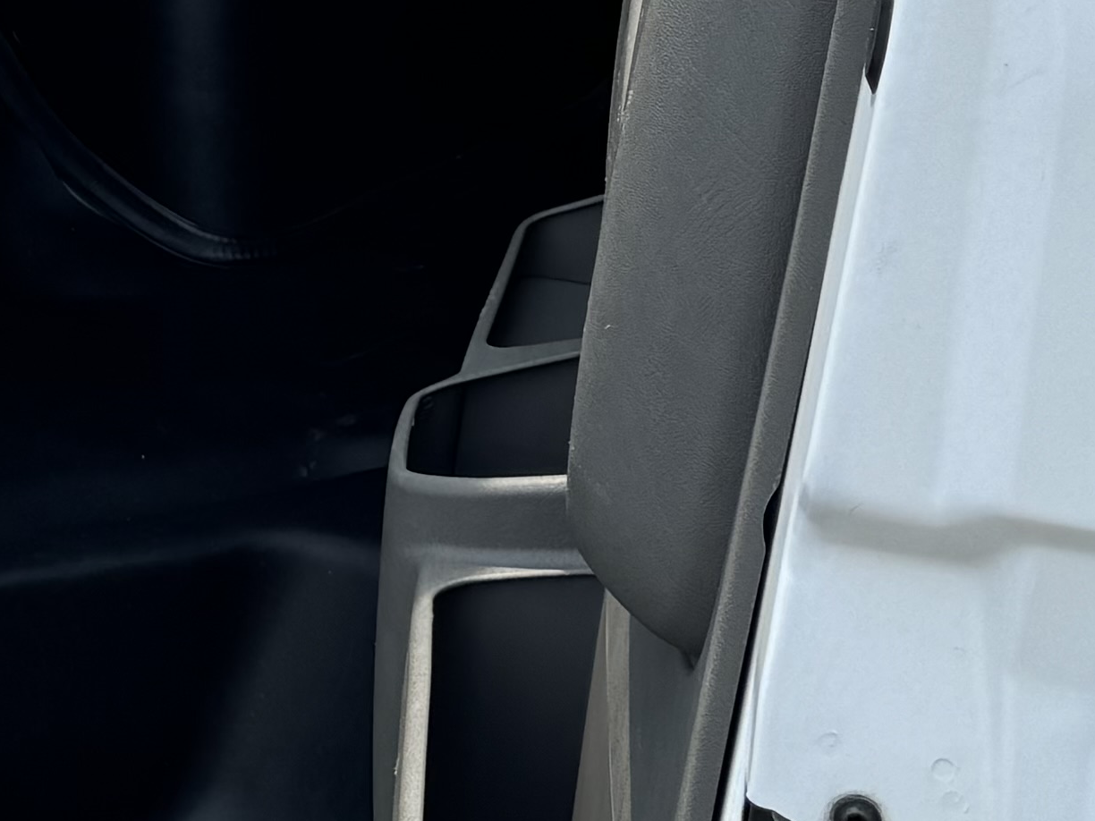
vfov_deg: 12.7
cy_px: -308
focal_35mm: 112
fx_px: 3543
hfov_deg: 16.9
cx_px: -145
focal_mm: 6.76
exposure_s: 1/1923
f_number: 1.78
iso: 80
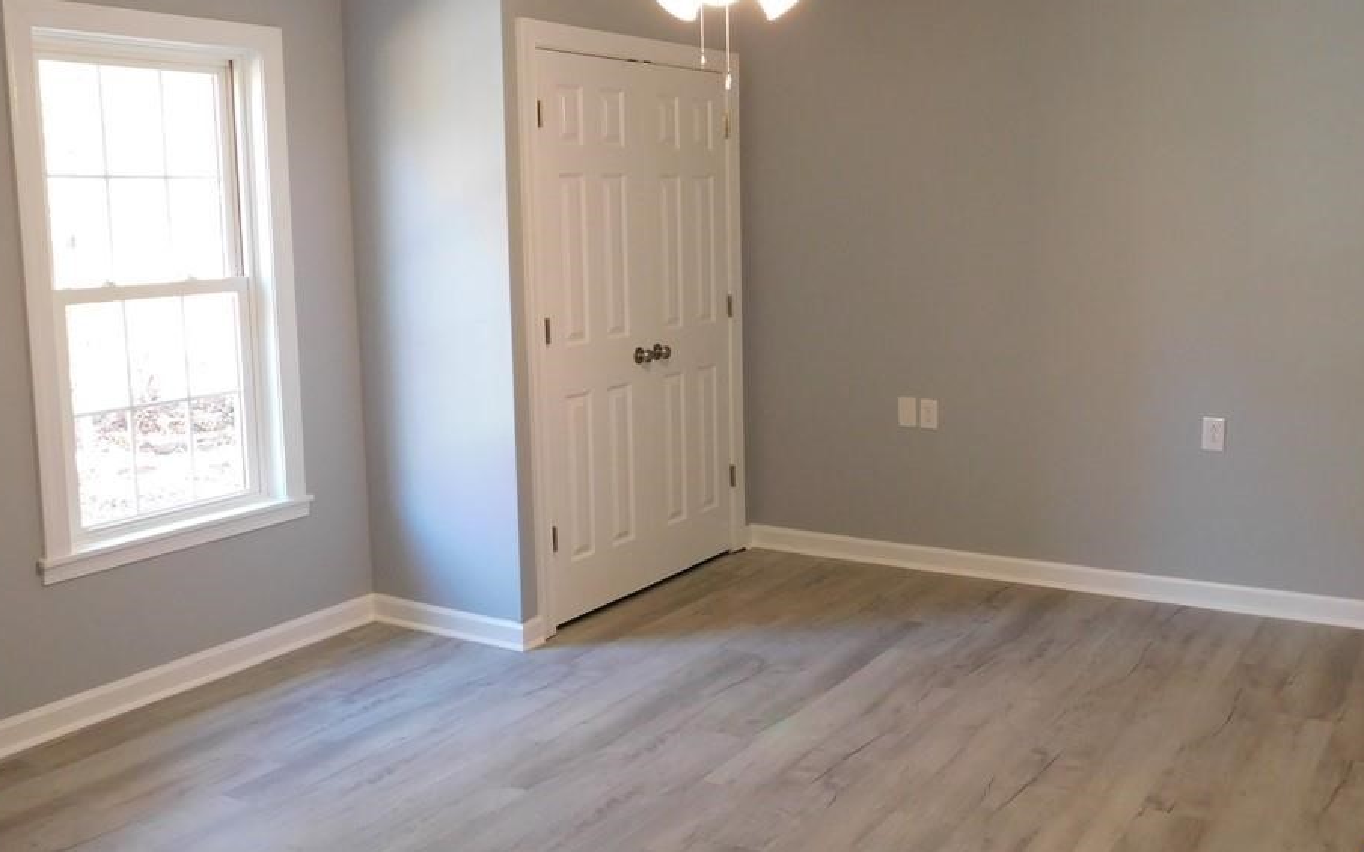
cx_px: 752
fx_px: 1338
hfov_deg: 53.9
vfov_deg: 35.2
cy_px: 350
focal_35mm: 36
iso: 320
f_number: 3.2
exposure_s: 1/30
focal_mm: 5.3
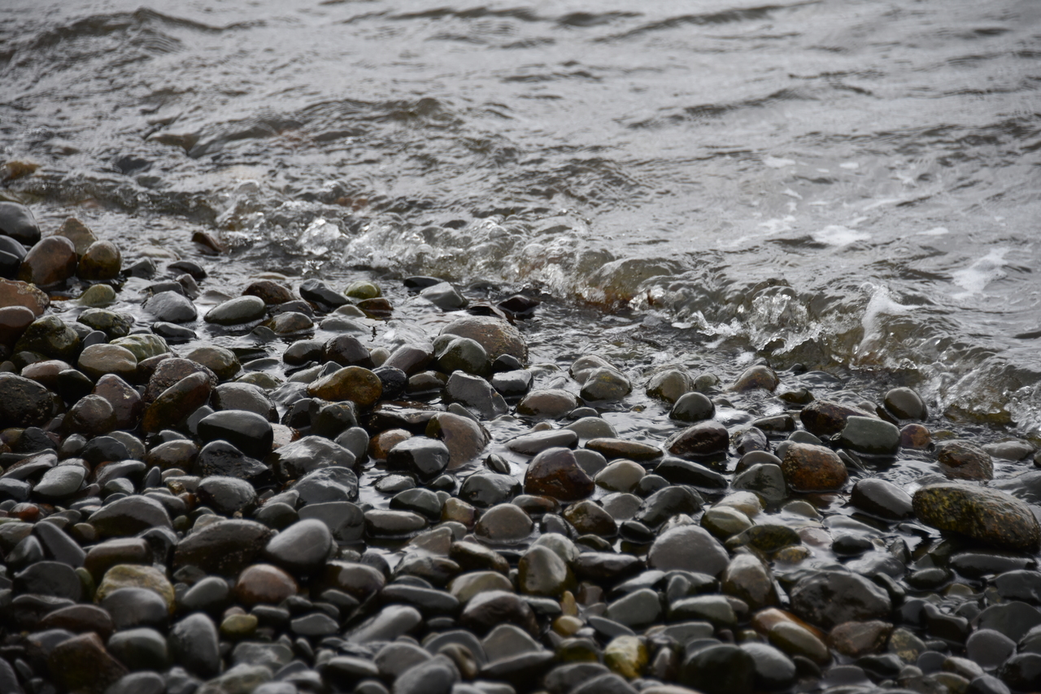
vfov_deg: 7.6
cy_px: 347
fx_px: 5206
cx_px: 520
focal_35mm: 180
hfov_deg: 11.4
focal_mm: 180
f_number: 5.6
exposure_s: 1/400
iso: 280
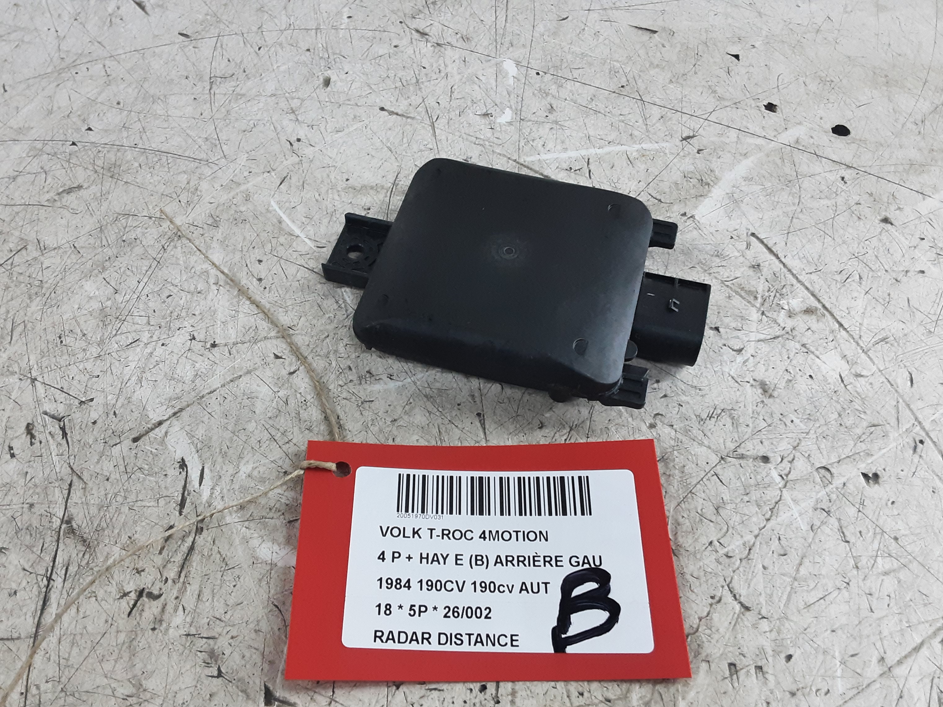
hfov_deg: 61.7
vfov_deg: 48.2
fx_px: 790
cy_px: 379
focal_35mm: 29
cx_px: 461
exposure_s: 1/50
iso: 200
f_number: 1.9
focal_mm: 2.91
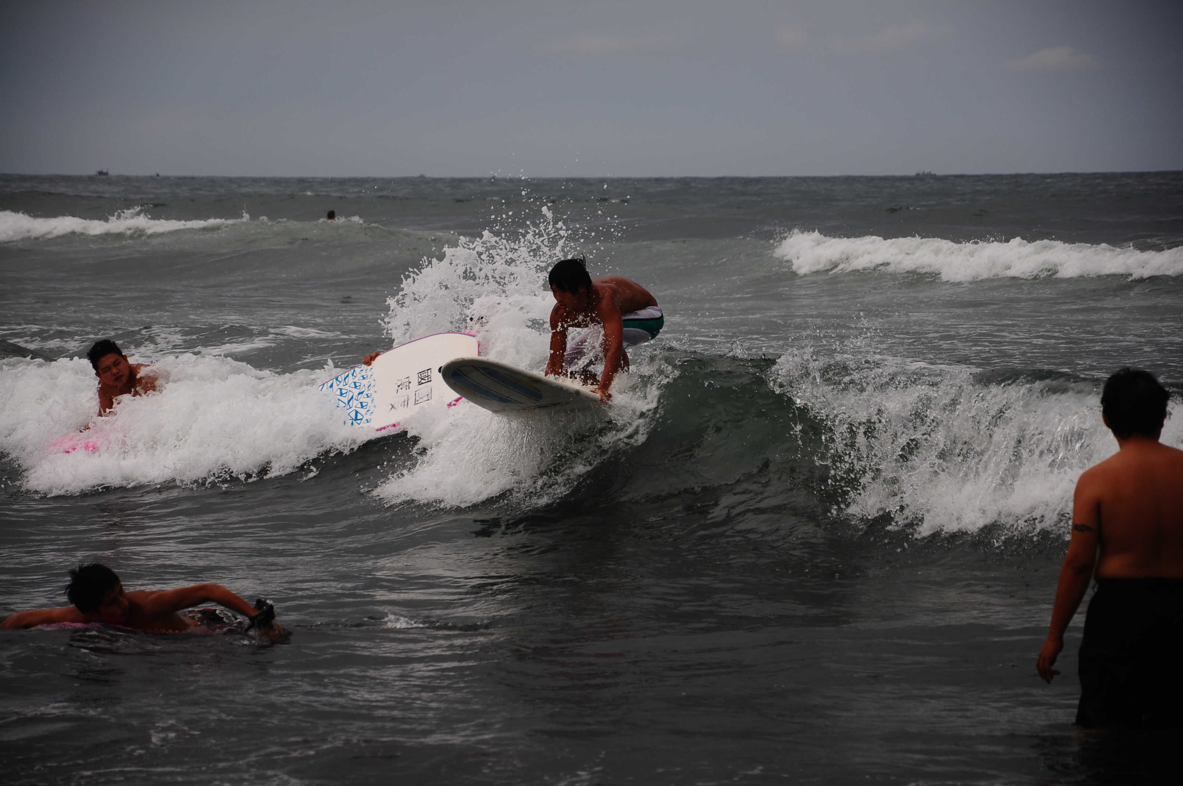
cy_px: 393
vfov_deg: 8.7
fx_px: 5169
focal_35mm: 158
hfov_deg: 13.1
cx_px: 592
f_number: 5.6
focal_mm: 105
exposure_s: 1/800
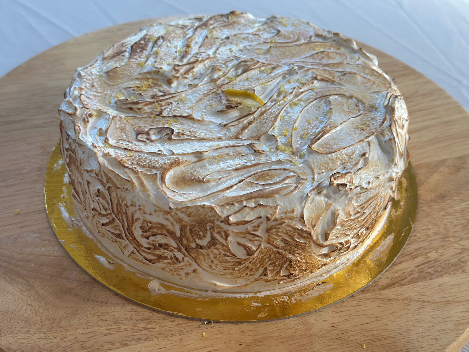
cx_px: 234
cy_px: 176
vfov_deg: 30.3
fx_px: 650
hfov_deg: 39.7
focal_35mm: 48
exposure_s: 1/171
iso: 125
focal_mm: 6.86
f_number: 1.78
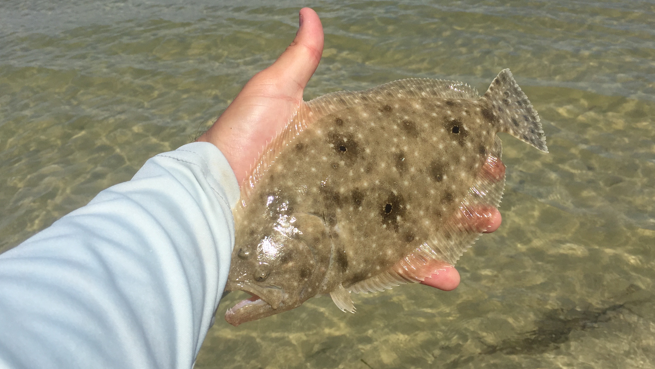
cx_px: 346
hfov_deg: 56.6
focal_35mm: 35
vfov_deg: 33.7
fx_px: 608
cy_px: 166
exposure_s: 1/4950
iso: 32
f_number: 2.2
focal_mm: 4.15
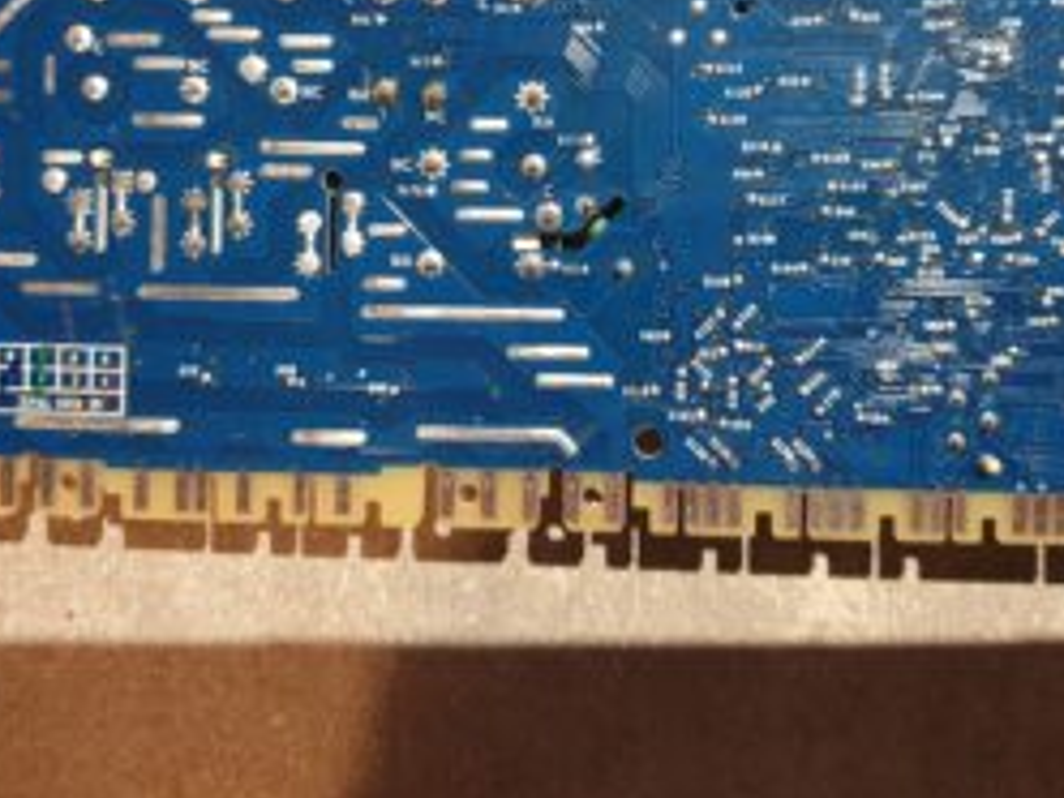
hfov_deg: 44.8
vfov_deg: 33.8
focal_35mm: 42
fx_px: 1291
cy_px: 223
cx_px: 519
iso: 320
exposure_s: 1/50
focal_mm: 4.3
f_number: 1.5
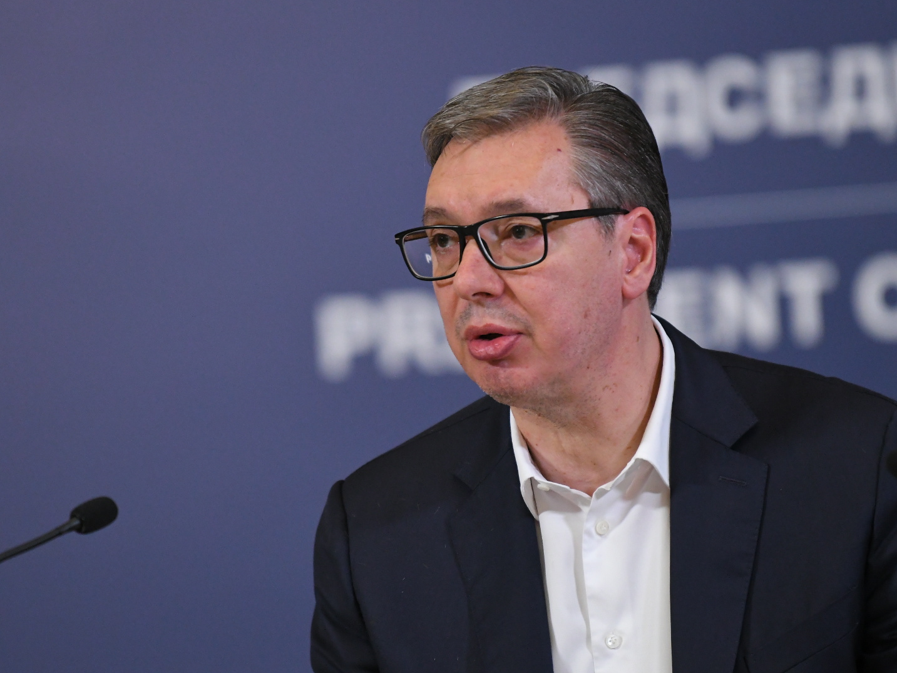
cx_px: 412
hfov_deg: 6.1
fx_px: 8448
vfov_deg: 4.6
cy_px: 336
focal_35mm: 326
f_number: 3.2
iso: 3200
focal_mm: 200
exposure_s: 1/200
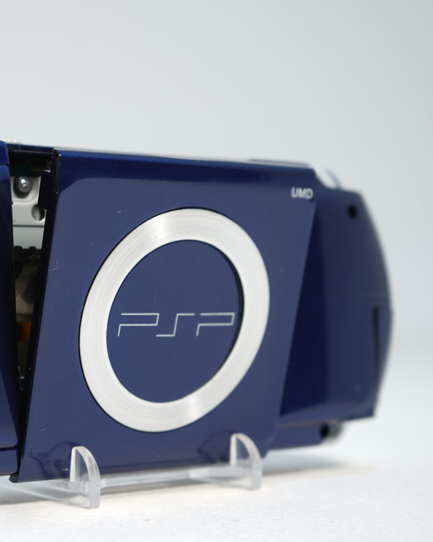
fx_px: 1234
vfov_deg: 24.7
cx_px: 71
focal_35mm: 77
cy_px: 313
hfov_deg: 19.6
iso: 64
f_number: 5.6
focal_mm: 42
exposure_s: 1/5
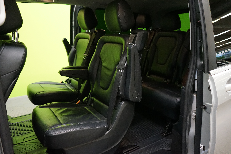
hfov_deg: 65.5
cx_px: 116
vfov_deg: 46.4
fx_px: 180
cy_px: 77
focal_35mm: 28
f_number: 3.5
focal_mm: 28
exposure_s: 1/160
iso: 5000
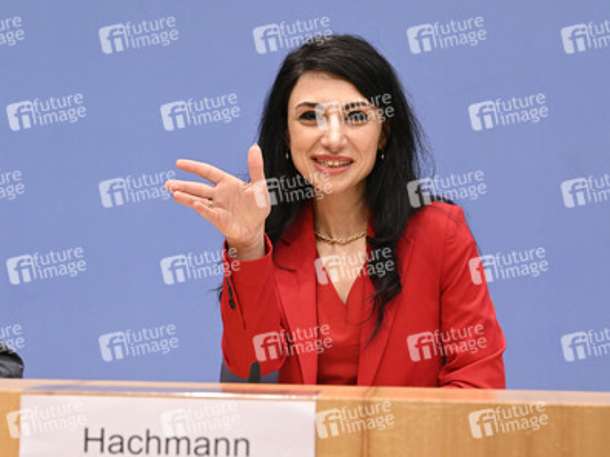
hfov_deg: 23.8
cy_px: 228
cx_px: 313
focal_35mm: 82
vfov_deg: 18.0
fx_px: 1445
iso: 5000
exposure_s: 1/500
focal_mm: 75
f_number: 5.6
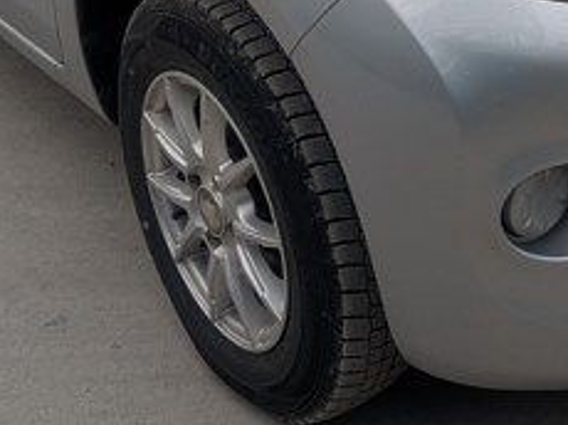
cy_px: -195
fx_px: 1426
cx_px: 507
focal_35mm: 87
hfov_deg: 22.0
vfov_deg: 15.7
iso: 52
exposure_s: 1/573
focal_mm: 5.43
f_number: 1.89
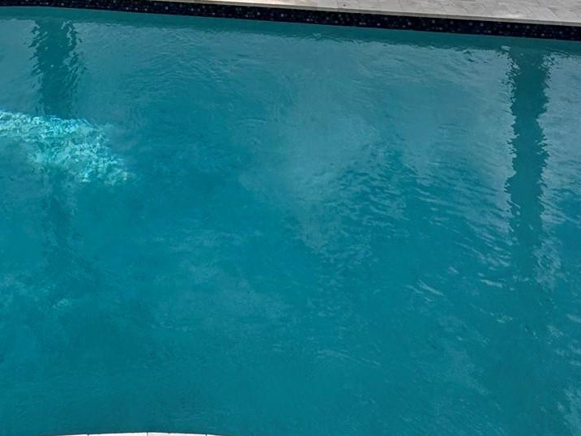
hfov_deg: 46.0
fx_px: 671
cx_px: 189
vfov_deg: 27.9
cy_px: -169
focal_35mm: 40
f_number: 2.2
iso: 40
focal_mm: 2.22
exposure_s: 1/3906
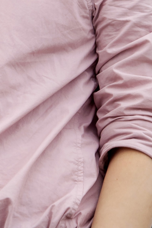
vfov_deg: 3.8
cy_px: -29
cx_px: -71
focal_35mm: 546
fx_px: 3462
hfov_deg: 2.5
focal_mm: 145
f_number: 2.8
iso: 800
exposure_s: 1/320
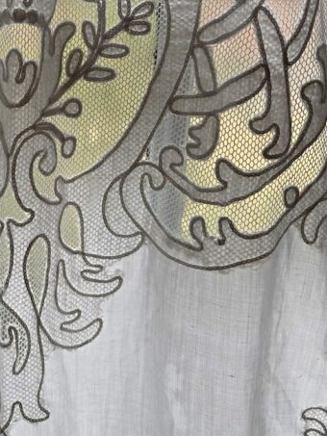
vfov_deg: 36.1
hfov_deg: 26.5
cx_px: -1
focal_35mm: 52
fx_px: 655
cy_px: 115
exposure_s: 1/282
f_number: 1.8
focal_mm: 5.4
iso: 25
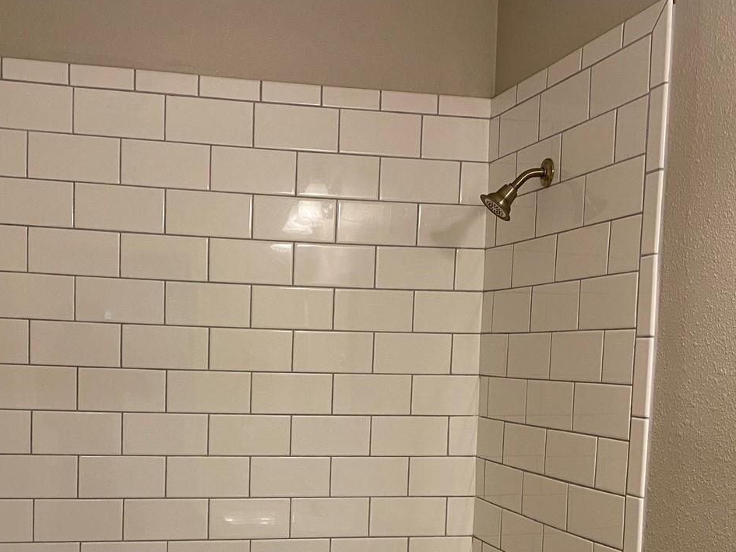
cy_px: 459
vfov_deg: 31.8
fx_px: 936
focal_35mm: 44
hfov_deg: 42.5
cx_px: 266
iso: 125
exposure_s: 1/60
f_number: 1.8
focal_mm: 4.25
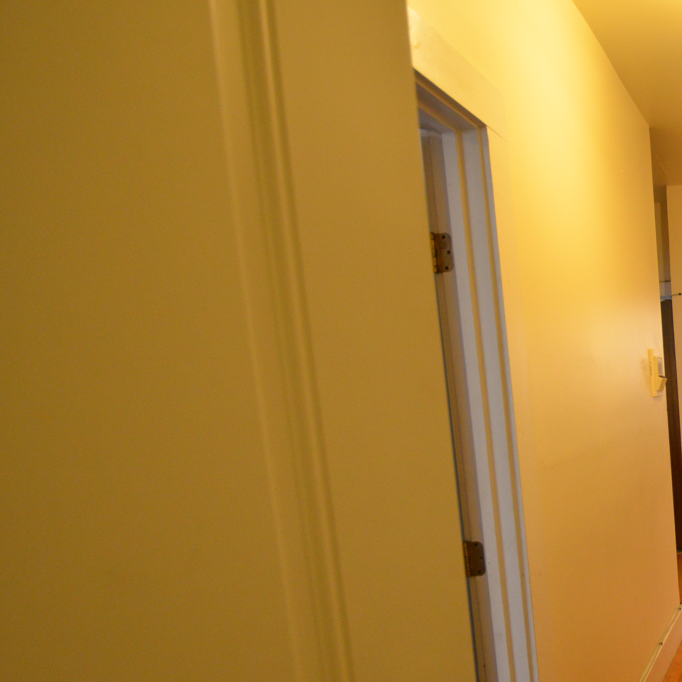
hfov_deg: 42.3
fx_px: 646
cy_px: 446
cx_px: 768
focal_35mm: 29
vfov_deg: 54.7
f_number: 3.5
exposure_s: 1/50
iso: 1000
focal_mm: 10
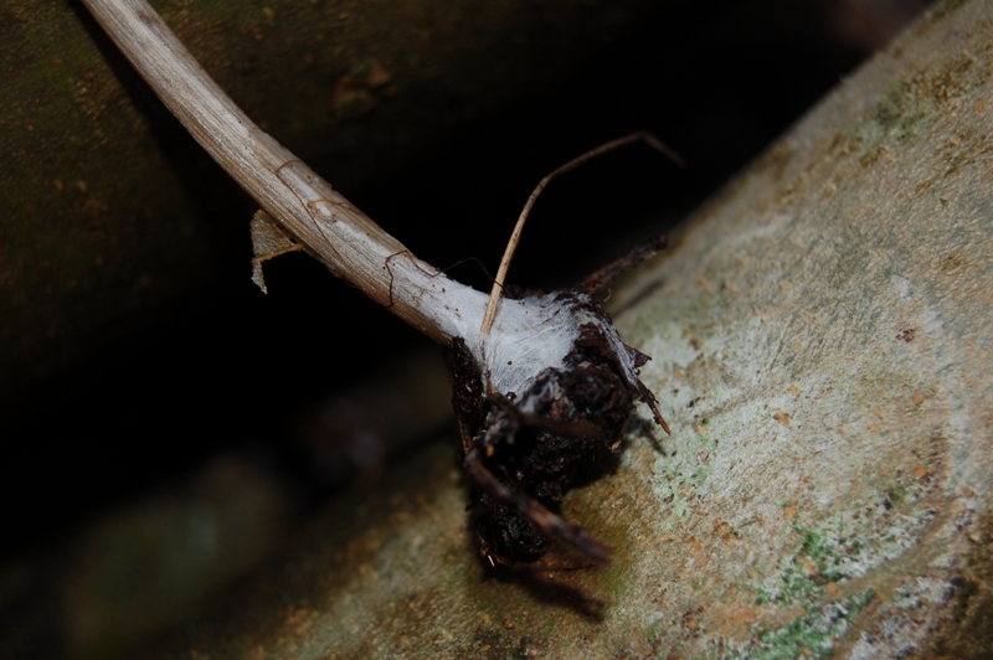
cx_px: 496
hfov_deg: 24.6
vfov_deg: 16.5
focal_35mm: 82
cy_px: 330
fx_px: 2274
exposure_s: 1/125
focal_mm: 55
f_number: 5.6
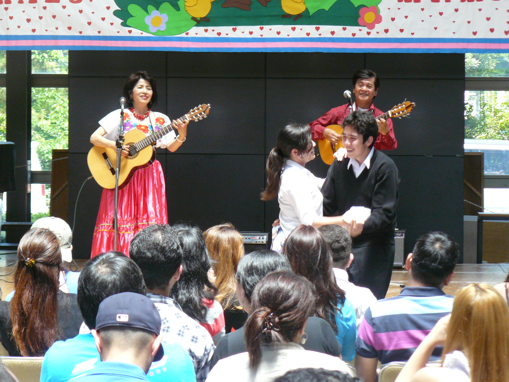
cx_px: 254
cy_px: 191
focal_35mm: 144
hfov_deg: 13.7
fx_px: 2117
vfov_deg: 10.3
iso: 250
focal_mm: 24.1
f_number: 3.3
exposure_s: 1/60
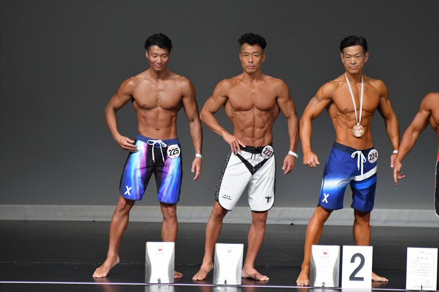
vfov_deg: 3.7
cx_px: 220
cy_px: 146
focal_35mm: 375
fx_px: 4571
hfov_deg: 5.5
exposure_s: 1/400
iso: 5000
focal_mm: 250
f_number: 5.6
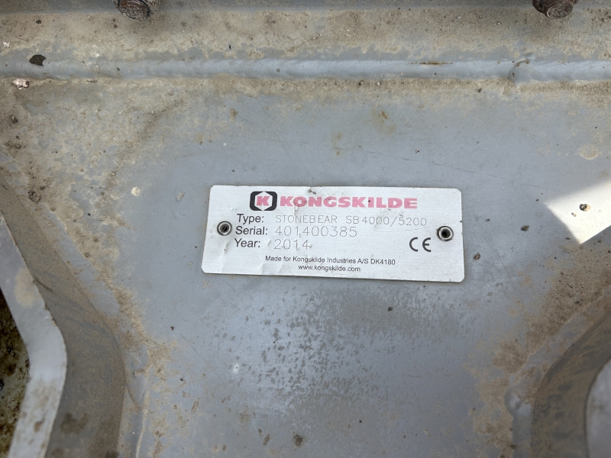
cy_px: 229
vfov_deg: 53.1
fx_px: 459
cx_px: 306
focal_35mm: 26
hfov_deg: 67.3
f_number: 1.5
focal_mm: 5.7
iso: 50
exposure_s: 1/1531
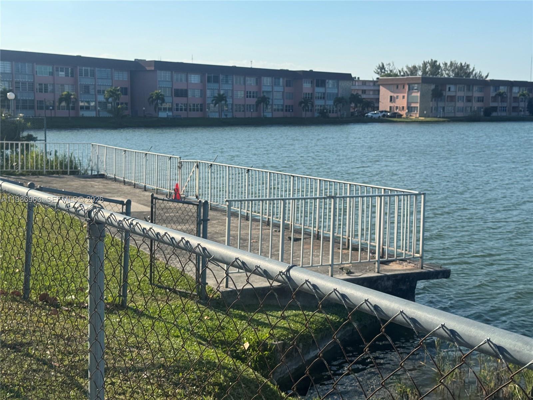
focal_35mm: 48
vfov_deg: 30.3
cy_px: 200
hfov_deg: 39.7
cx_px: 266
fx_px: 739
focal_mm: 6.76
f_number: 1.78
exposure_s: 1/4049
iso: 64
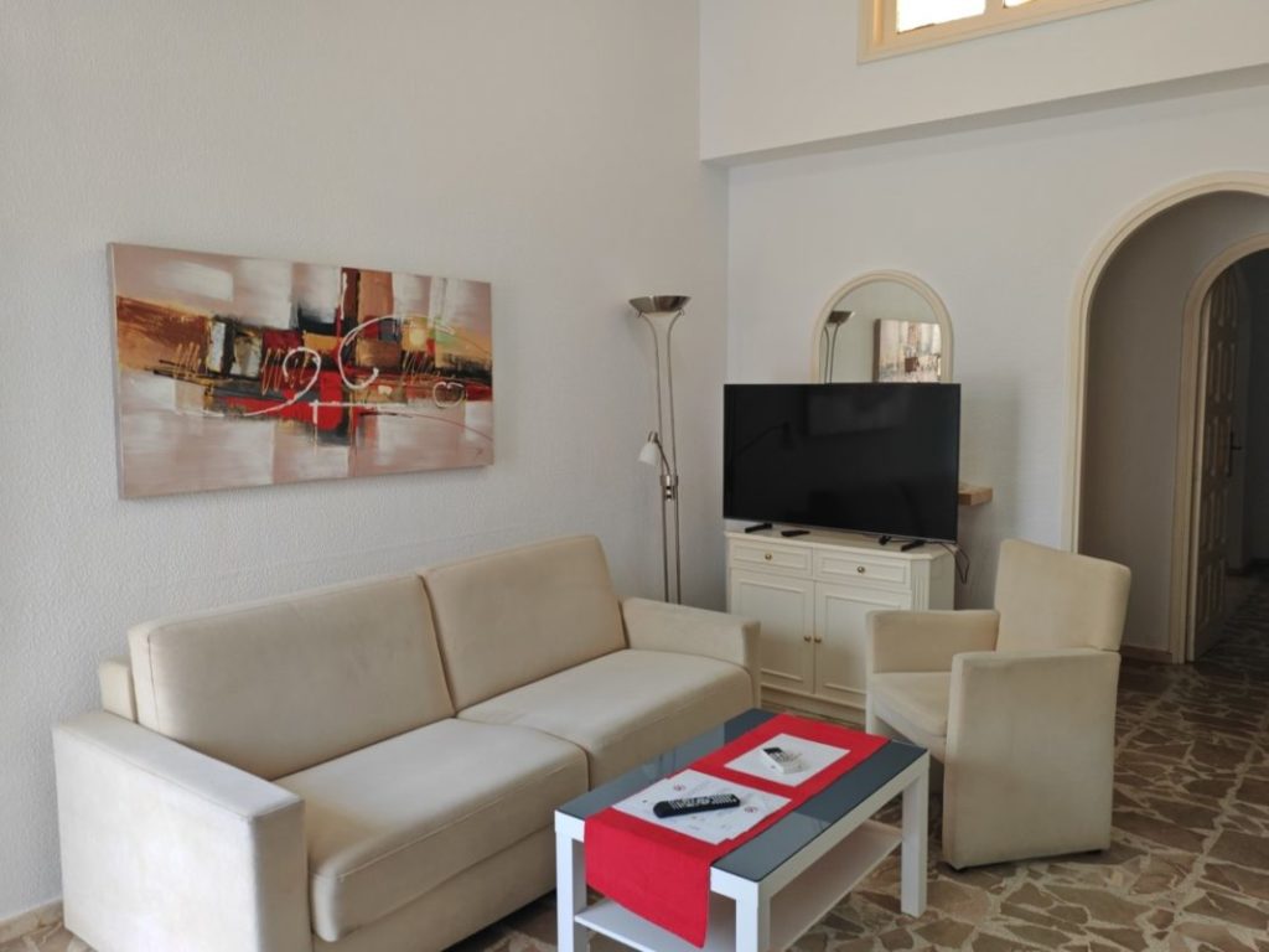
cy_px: 476
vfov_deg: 53.1
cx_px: 634
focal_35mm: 26
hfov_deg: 67.3
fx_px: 953
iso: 50
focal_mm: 5.4
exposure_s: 1/100
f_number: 1.6
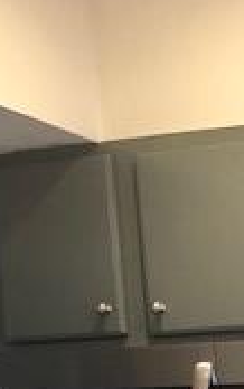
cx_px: 387
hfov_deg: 11.4
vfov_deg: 16.4
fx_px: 1158
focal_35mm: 109
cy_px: 673
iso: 40
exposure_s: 1/15
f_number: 1.8
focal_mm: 3.99
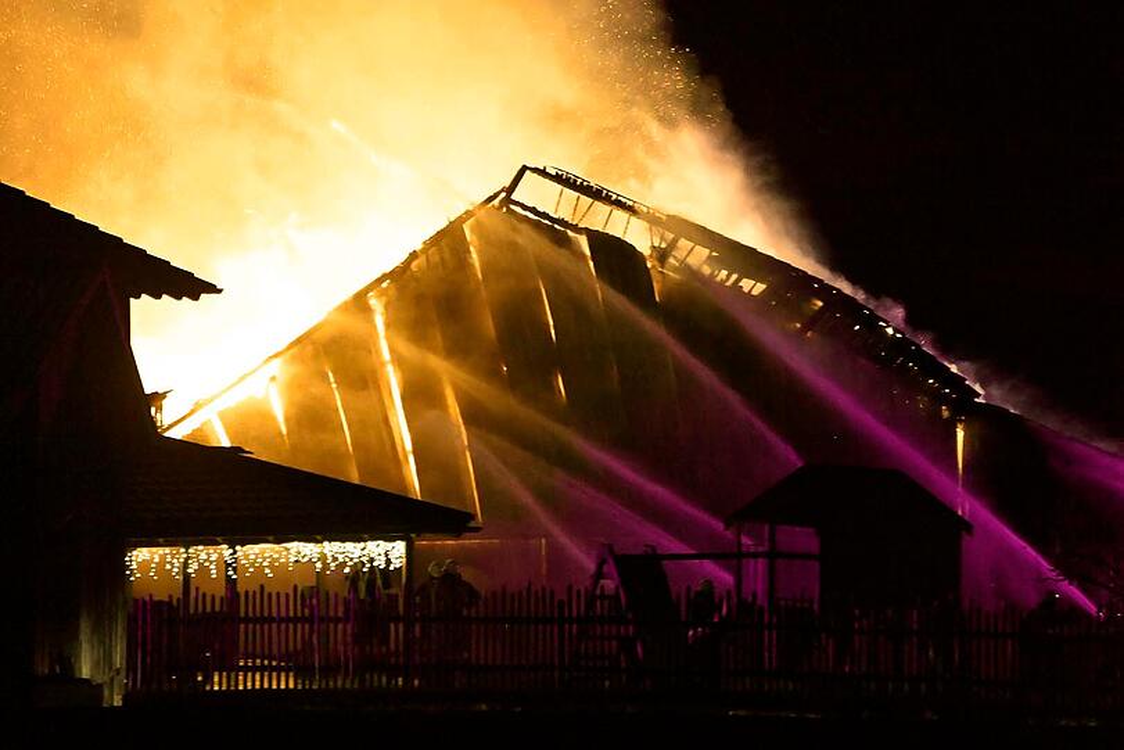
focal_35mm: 210
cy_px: 375
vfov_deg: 6.5
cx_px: 562
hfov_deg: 9.8
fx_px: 6557
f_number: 5.6
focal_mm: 210
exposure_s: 1/100
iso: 16000
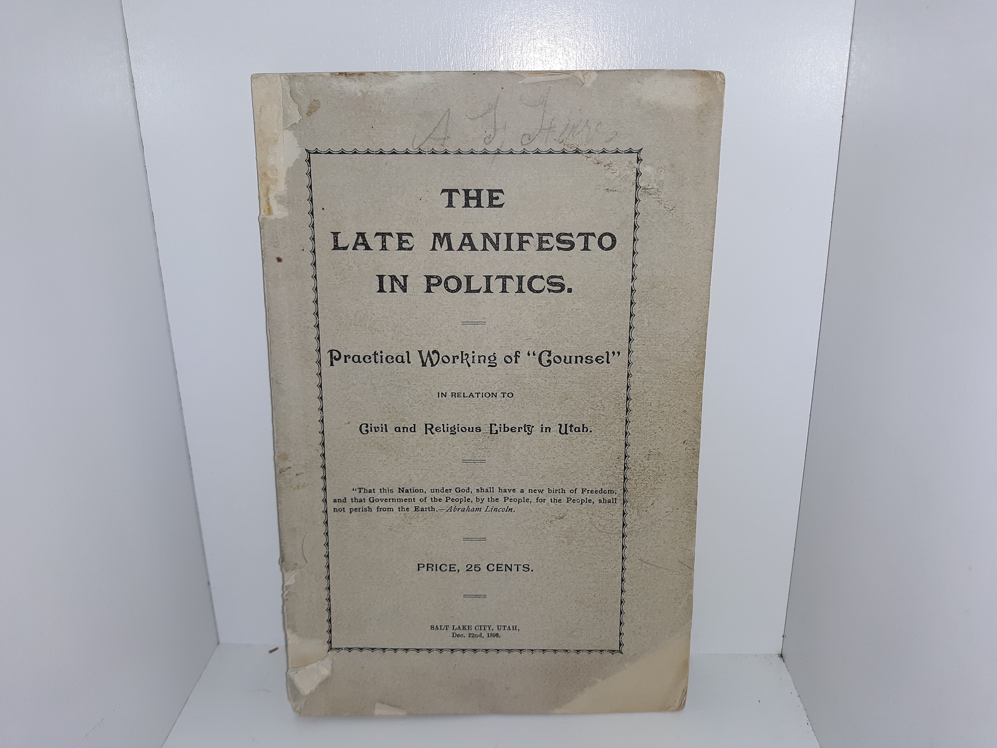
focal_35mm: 28
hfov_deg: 63.4
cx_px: 498
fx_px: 806
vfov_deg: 49.7
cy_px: 374
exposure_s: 1/211
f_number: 1.7
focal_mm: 3.7
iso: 40
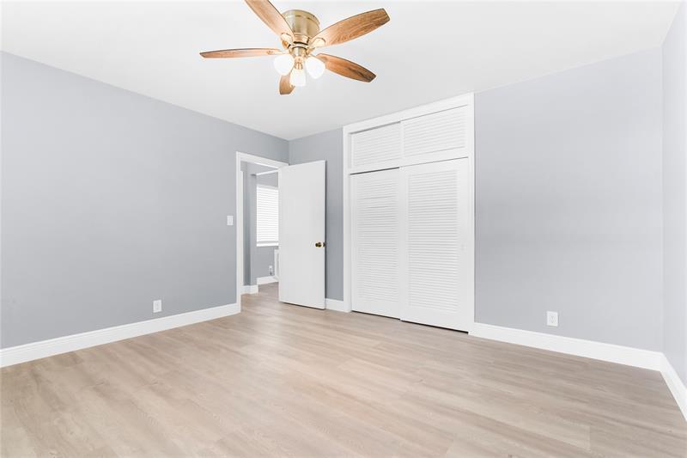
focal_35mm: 16
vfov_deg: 73.7
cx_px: 344
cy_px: 229
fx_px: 305
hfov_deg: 96.7
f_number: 8
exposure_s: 1/4
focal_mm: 16
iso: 200
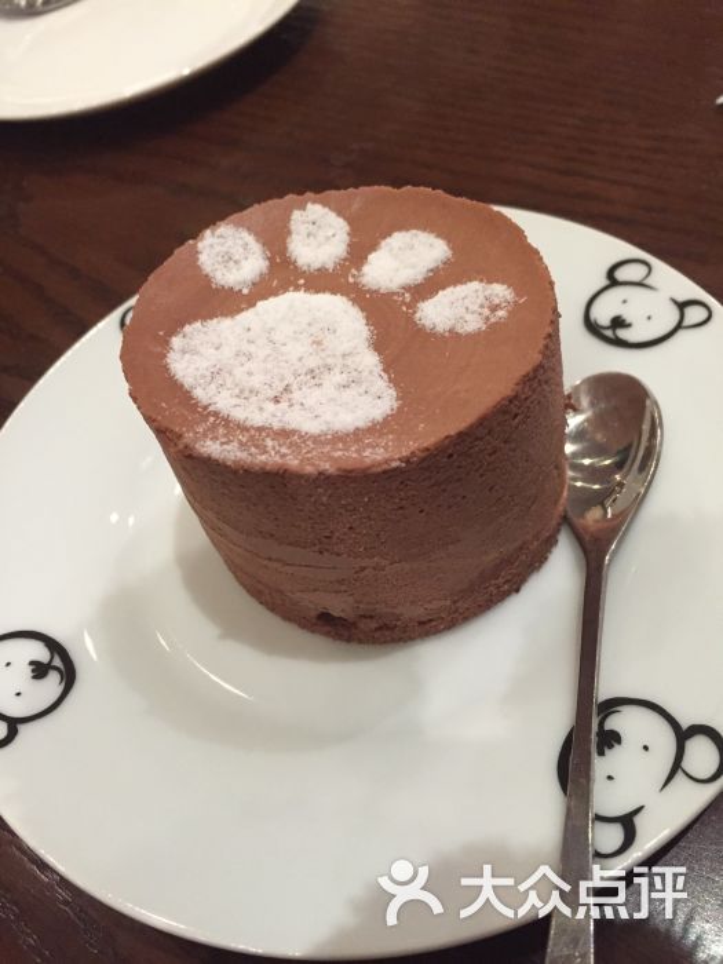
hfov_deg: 48.2
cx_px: 362
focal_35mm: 29
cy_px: 482
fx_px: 808
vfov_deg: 61.7
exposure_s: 1/20
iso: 250
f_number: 2.2
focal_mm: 4.15
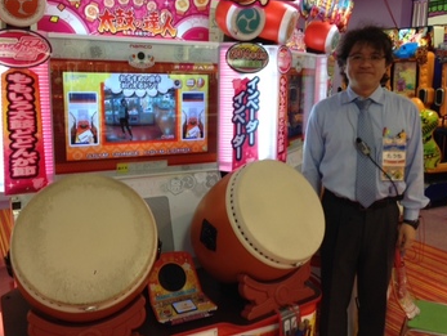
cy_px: 153
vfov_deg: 37.8
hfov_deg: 48.9
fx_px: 491
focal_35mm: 38
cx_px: 225
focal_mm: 4.12
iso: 50
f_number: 2.4
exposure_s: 1/30
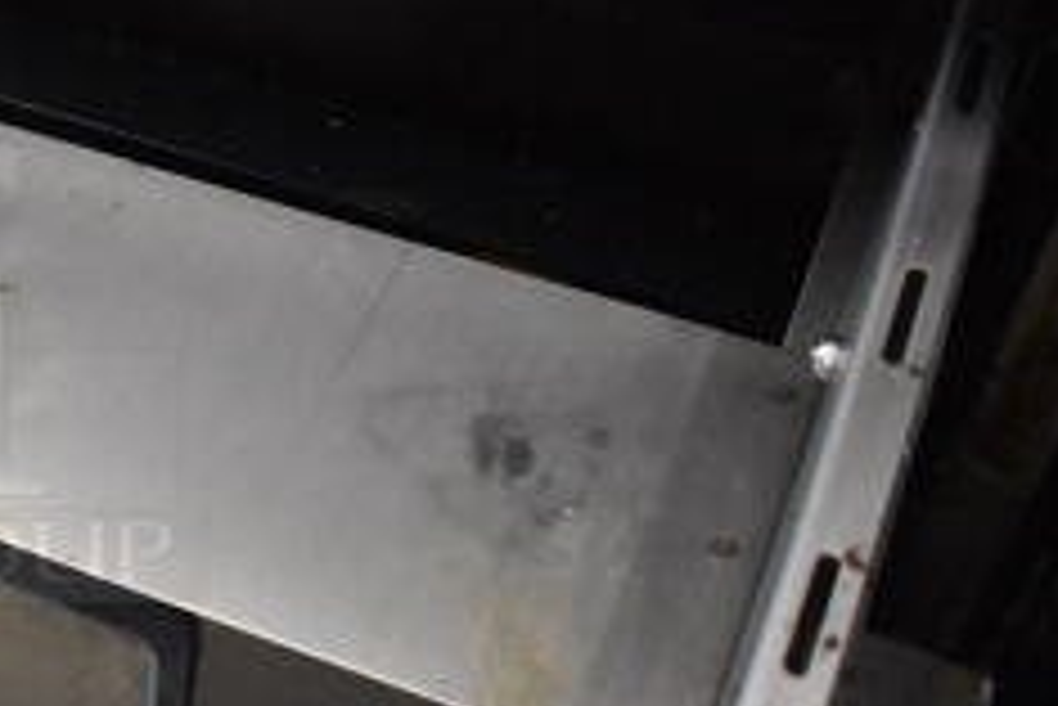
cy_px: 364
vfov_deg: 19.5
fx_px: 2058
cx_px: -288
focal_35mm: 70
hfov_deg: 25.2
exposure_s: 1/125
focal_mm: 18
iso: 5600
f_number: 3.5
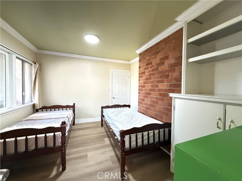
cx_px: 121
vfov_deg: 85.7
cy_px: 90
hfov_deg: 102.1
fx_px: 98
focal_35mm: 14
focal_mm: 2.22
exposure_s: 1/60
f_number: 2.2
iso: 1250
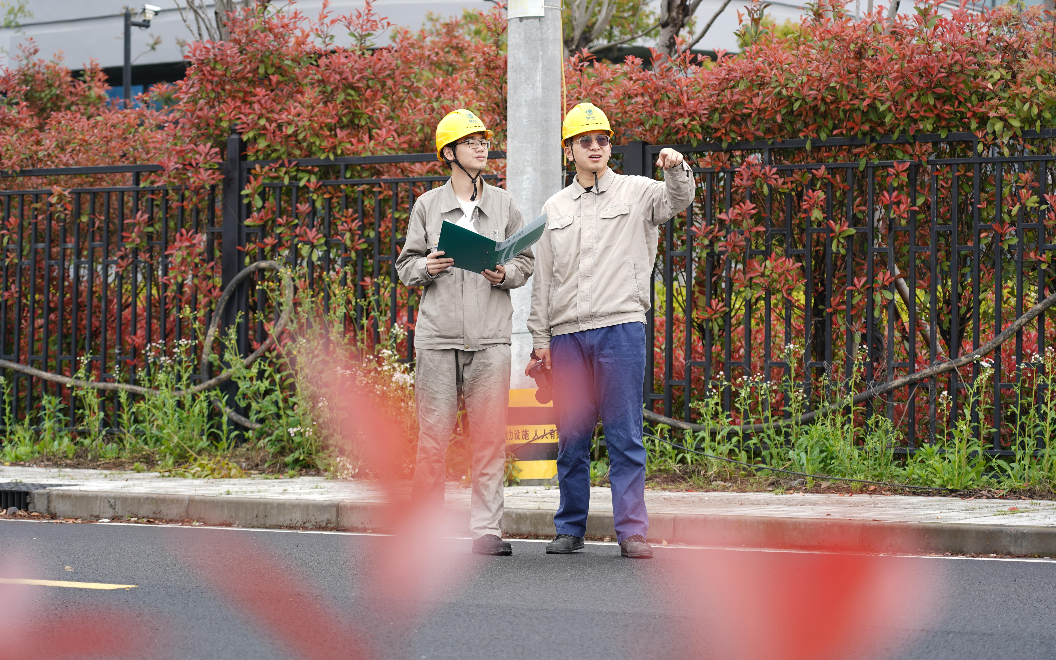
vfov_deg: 13.1
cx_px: 528
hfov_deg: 20.8
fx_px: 2878
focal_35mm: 100
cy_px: 312
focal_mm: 98
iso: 64
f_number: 4
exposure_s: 1/125
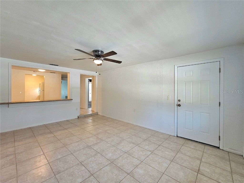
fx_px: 92
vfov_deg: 89.9
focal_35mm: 13
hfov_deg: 106.2
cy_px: 92
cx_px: 122
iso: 160
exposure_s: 1/60.2
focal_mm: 2.2
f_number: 2.2
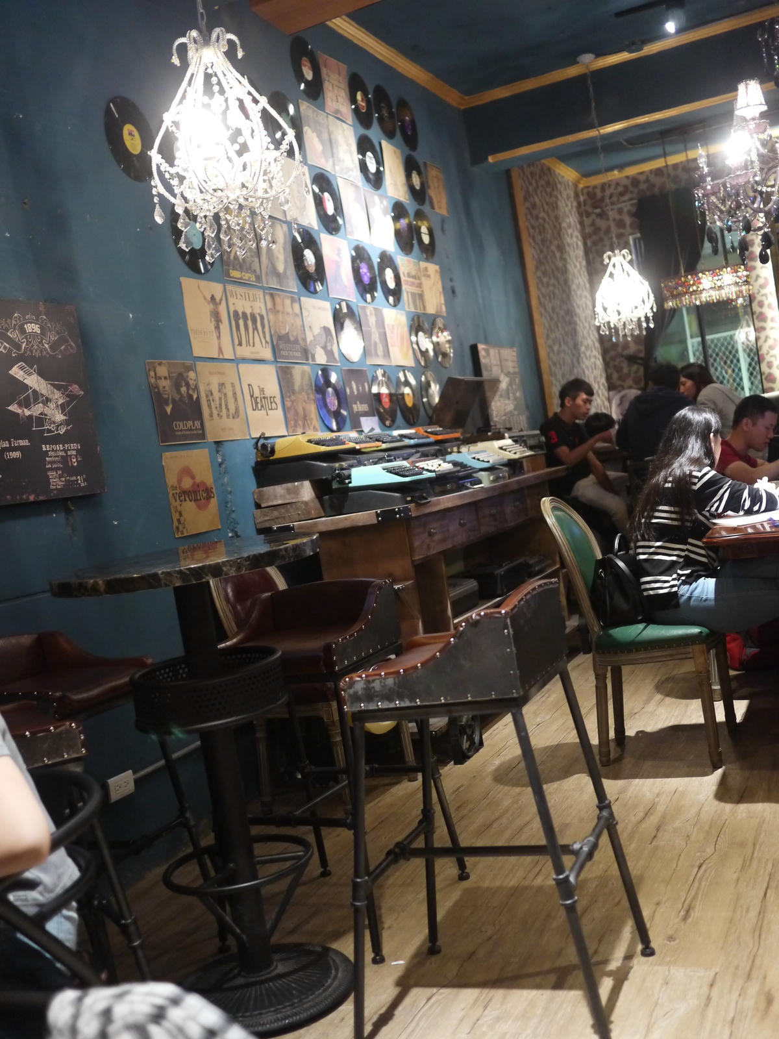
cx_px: 390
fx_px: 1200
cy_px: 520
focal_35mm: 40
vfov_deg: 46.8
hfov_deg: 36.0
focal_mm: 20
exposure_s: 1/40
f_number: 1.7
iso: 800
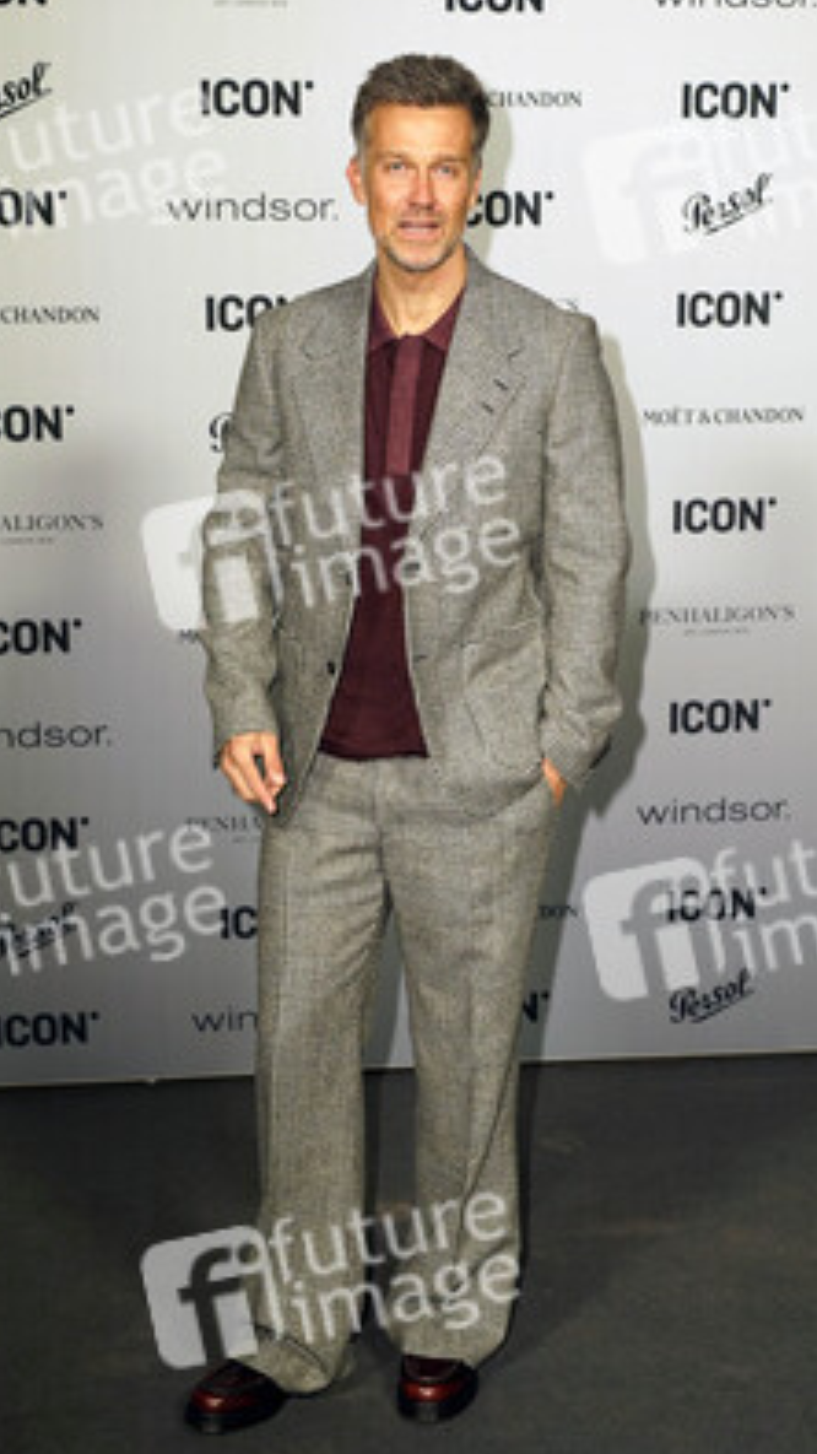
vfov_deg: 39.2
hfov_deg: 22.6
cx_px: 438
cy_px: 729
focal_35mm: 53
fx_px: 2042
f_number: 5.6
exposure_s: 1/160
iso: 1600
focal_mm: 50
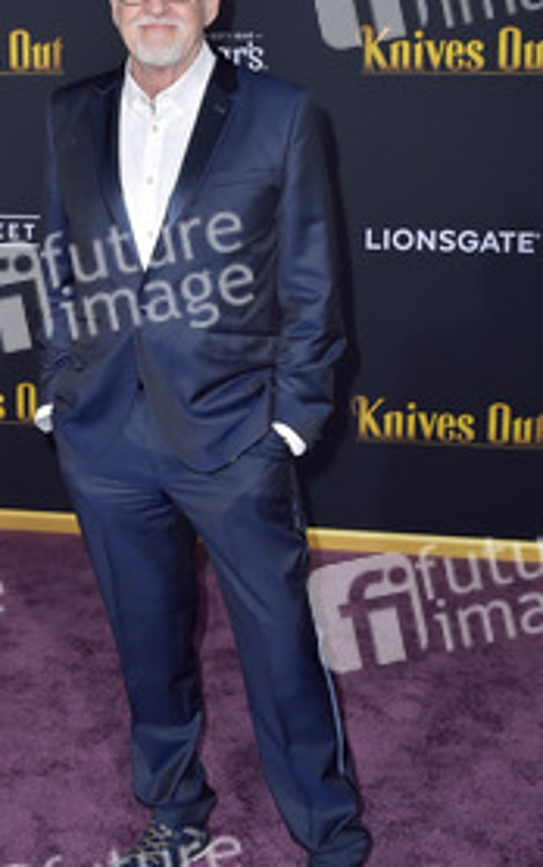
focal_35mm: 47
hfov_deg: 27.3
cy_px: 443
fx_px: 1112
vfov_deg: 42.6
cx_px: 186
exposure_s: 1/250
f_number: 7.1
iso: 500
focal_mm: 32
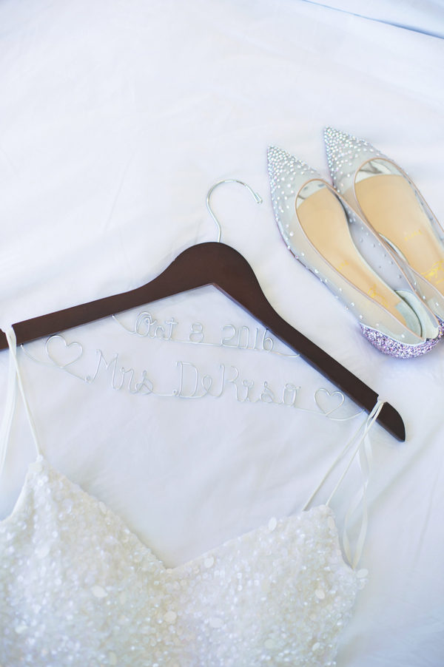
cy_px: 334
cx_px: 222
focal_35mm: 50
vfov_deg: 39.6
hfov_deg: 27.0
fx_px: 926
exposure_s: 1/100
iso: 200
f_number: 2.5
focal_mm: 50
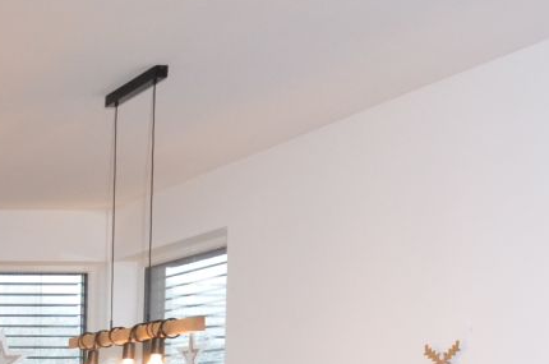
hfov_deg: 21.4
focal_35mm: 67
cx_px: -406
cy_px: 436
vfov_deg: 19.1
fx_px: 1020
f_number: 7.1
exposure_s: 1/125
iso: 1000
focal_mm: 10
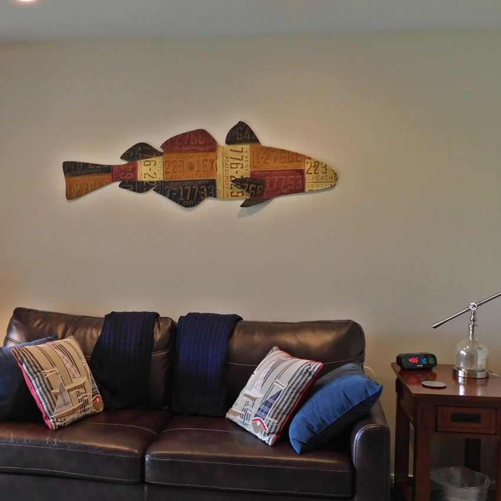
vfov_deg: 41.9
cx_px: 198
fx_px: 655
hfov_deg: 41.6
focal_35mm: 40
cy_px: 256
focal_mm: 5.3
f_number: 3.2
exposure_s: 1/30
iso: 400
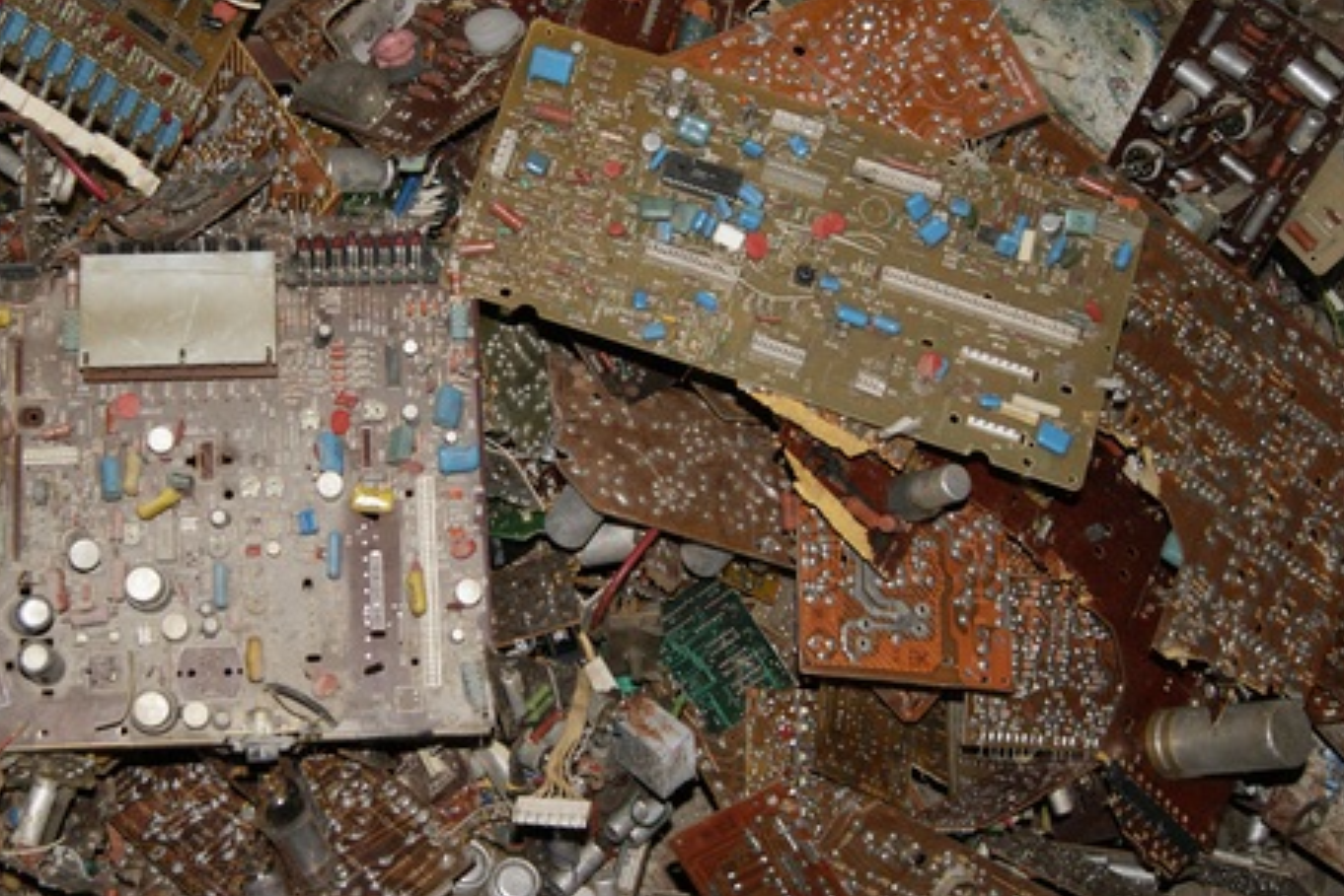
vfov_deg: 24.6
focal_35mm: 55
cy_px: 399
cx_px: 497
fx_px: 2054
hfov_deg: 36.0
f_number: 5.6
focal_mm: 26
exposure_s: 1/60
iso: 400
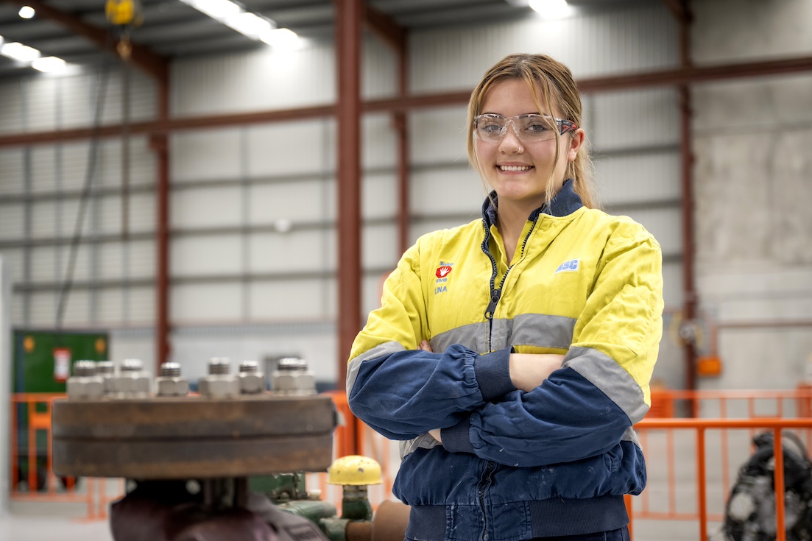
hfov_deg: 32.4
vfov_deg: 21.9
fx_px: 1398
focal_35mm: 62
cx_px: 390
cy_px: 283
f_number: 2.8
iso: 500
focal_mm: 57
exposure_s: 1/200
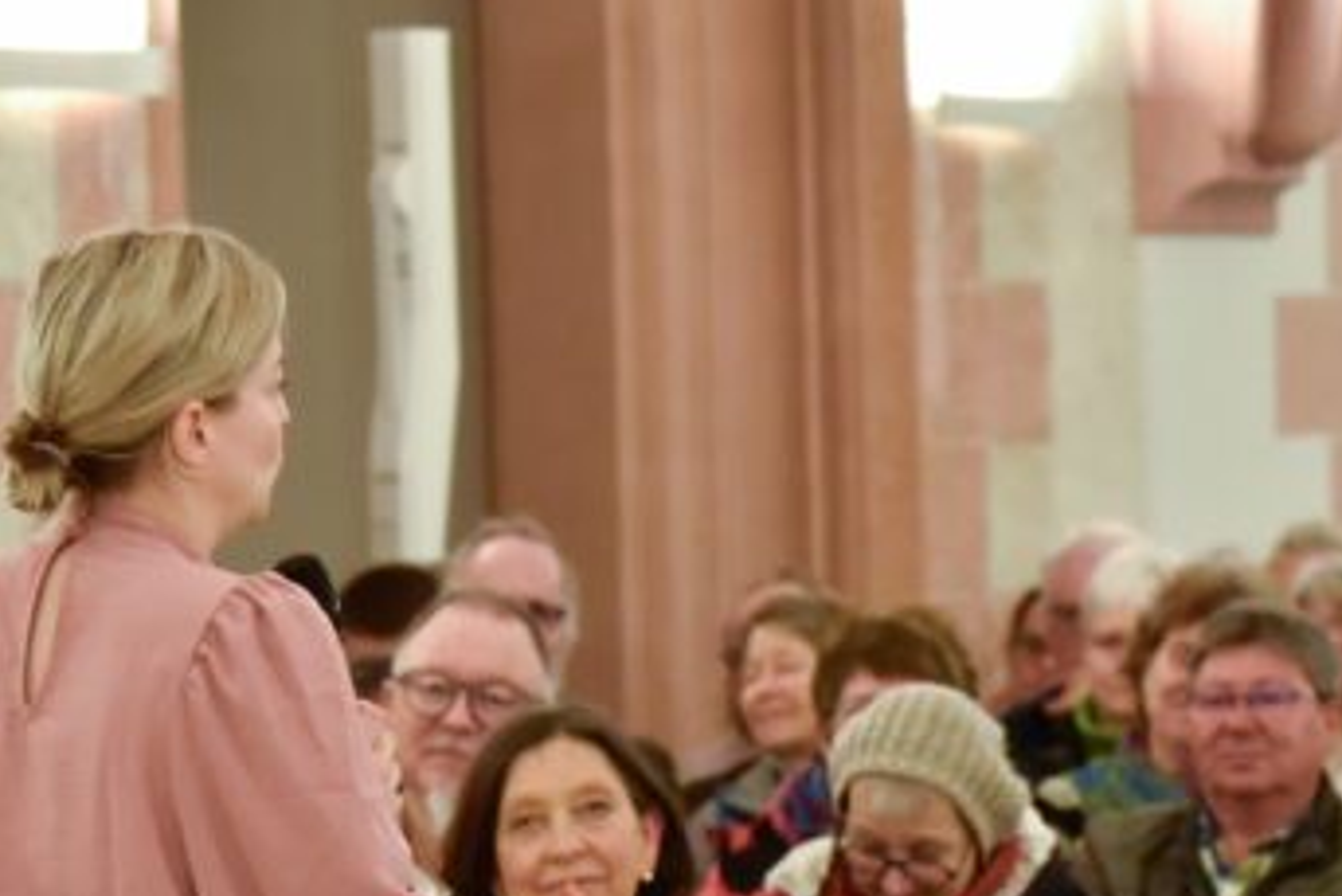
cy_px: 675
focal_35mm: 235
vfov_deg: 5.8
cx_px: 935
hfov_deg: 8.7
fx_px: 8764
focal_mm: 105
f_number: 4.8
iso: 6400
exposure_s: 1/180
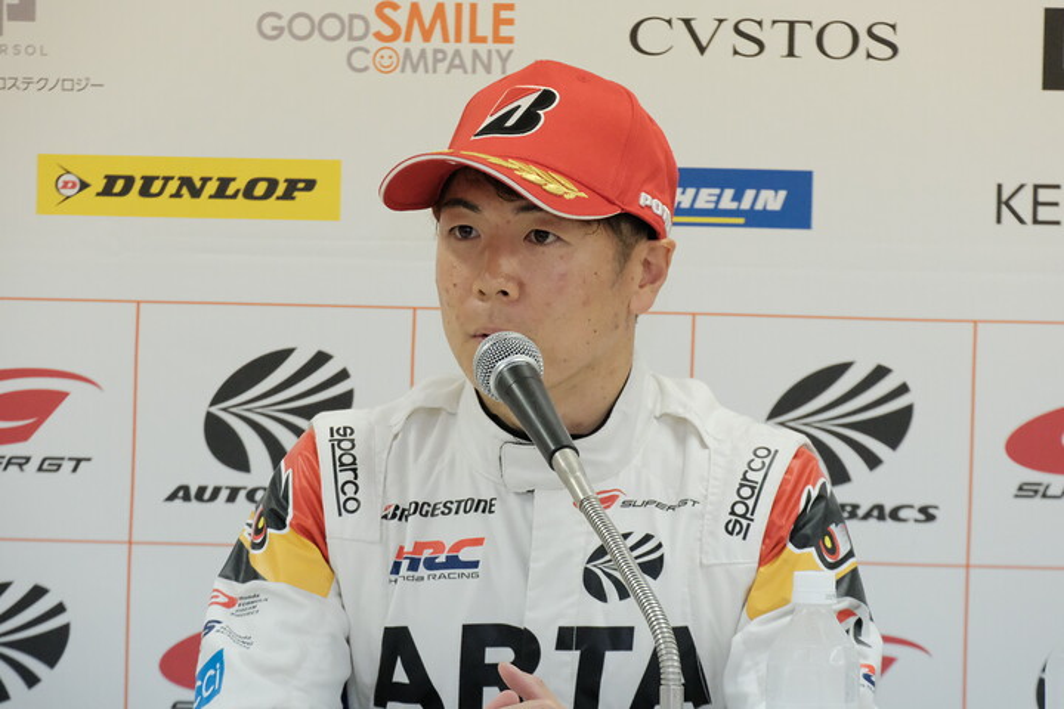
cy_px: 354
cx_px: 532
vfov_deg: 6.7
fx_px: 6029
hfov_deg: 10.1
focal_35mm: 204
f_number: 8
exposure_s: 1/250
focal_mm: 135.7
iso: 12800
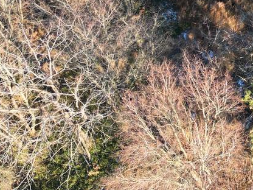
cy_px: -36
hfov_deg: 21.7
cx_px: 313
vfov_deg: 17.0
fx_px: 607
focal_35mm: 83
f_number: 1.7
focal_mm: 6.72
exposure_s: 1/320
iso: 120
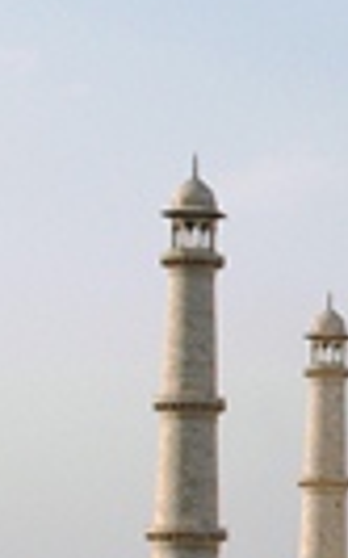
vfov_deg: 8.9
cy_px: 441
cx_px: 637
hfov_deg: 5.5
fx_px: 3570
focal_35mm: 235
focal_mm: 32
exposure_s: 1/400
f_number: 8
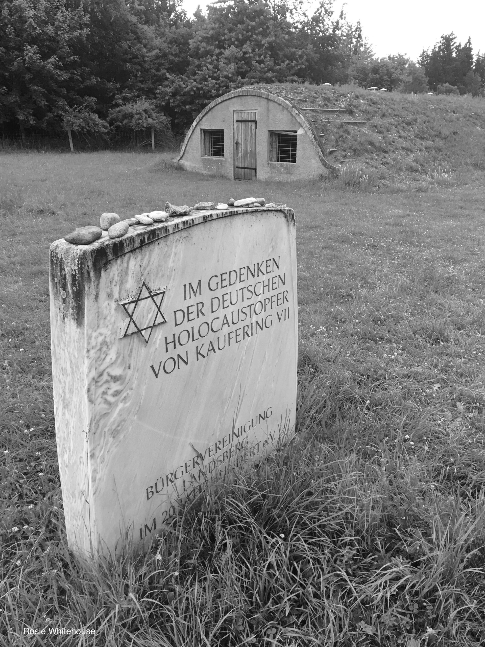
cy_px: 324
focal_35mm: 29
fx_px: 542
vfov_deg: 61.7
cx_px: 242
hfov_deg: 48.2
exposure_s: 1/33
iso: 32
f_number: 2.2
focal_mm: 4.15
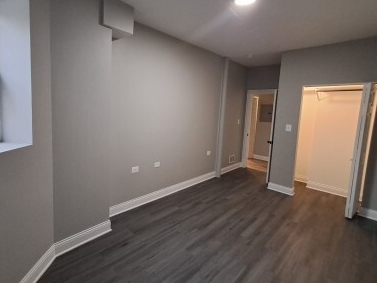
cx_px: 156
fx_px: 207
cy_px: 133
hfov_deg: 83.9
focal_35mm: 19
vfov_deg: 68.7
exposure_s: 1/50
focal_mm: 1.64
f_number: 2.2
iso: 250
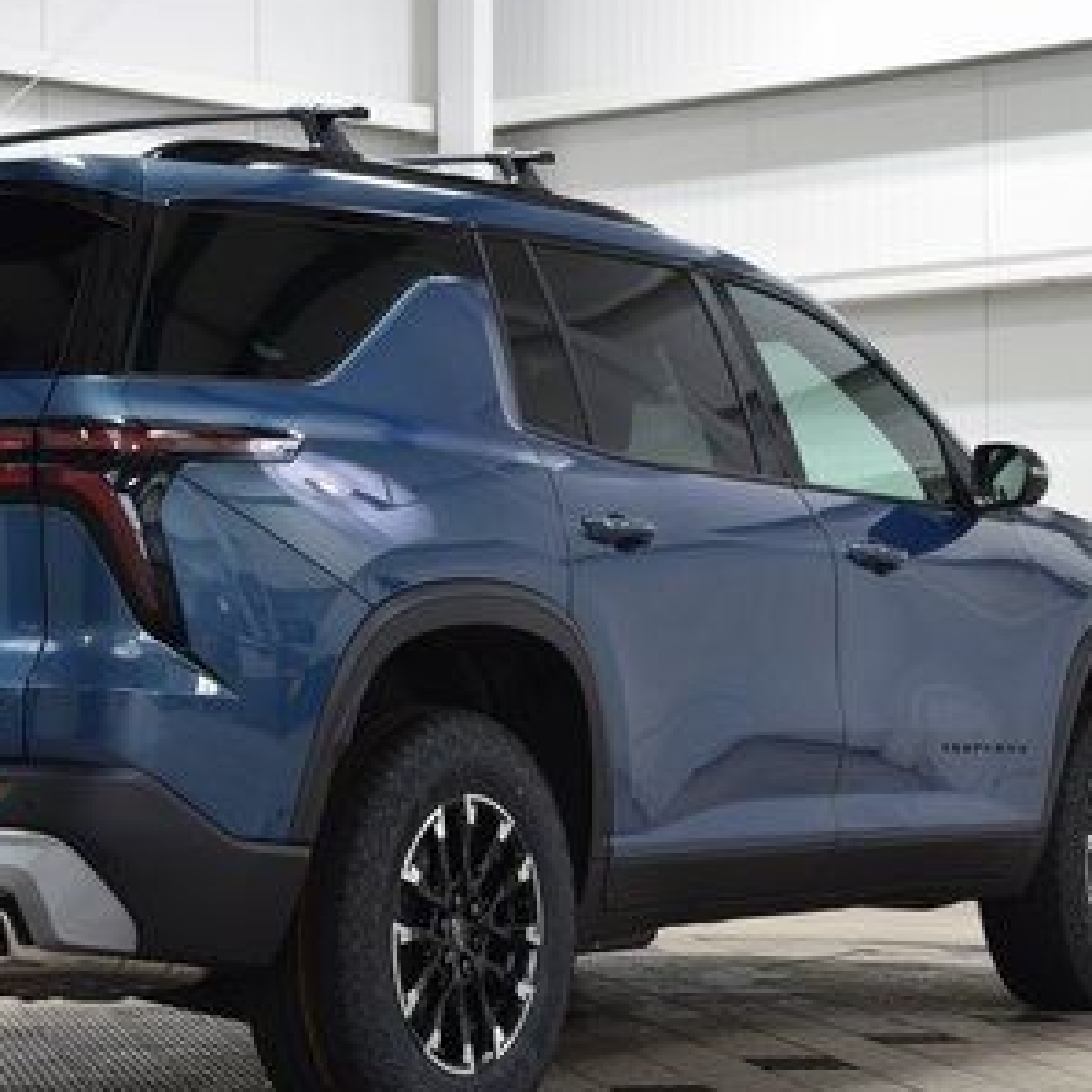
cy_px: 671
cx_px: 276
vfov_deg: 17.5
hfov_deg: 17.5
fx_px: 3533
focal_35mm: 99
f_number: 6.3
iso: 450
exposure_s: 1/15
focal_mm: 36
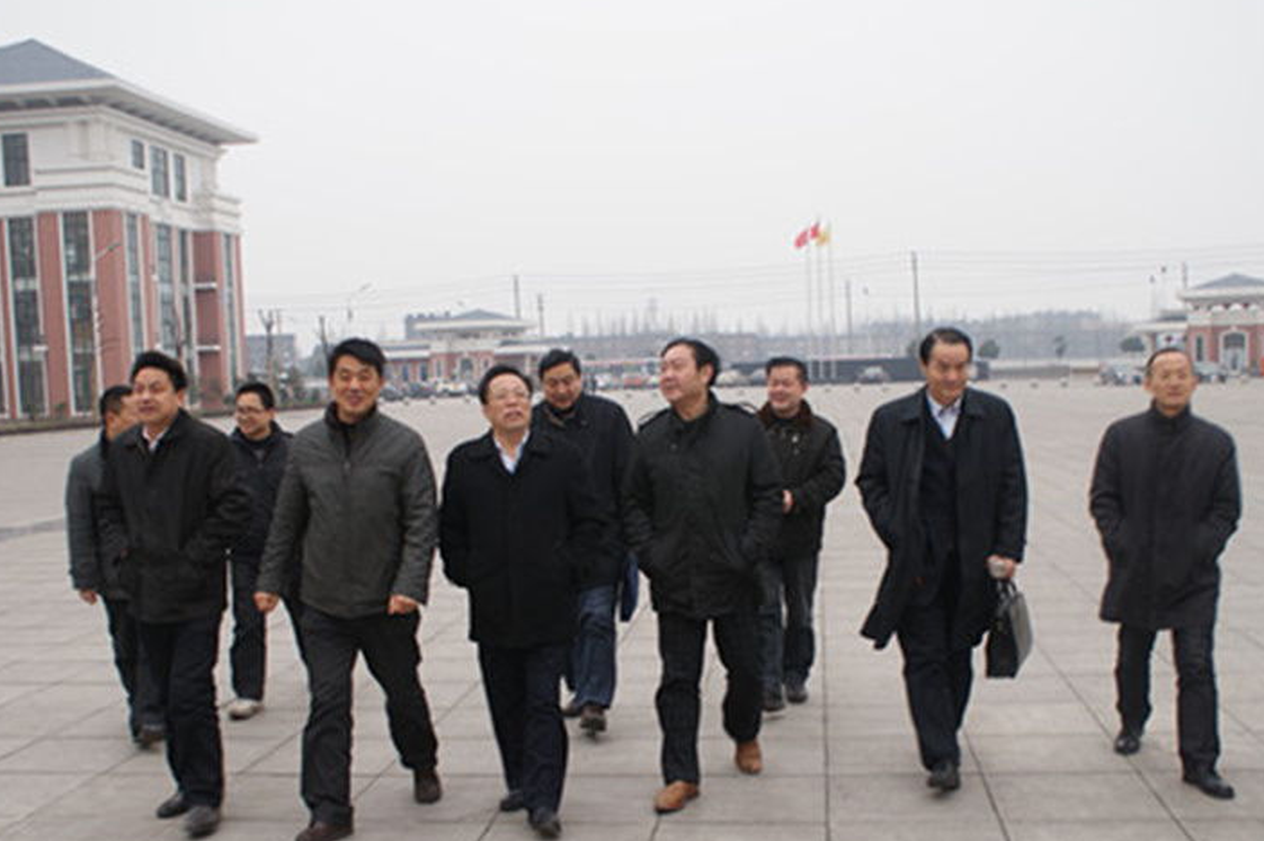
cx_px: 667
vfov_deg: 32.6
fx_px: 1439
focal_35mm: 41
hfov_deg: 47.4
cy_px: 395
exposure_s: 1/40
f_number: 4.5
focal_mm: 24
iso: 100
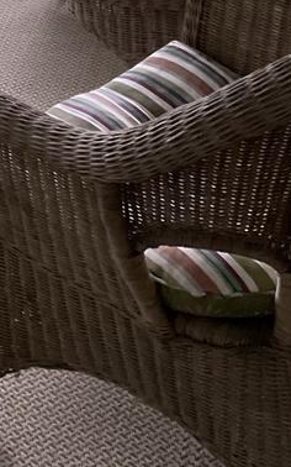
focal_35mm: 112
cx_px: -207
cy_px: -195
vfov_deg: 17.1
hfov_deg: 11.0
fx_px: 1422
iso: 500
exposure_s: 1/30
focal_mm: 4.2
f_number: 1.6
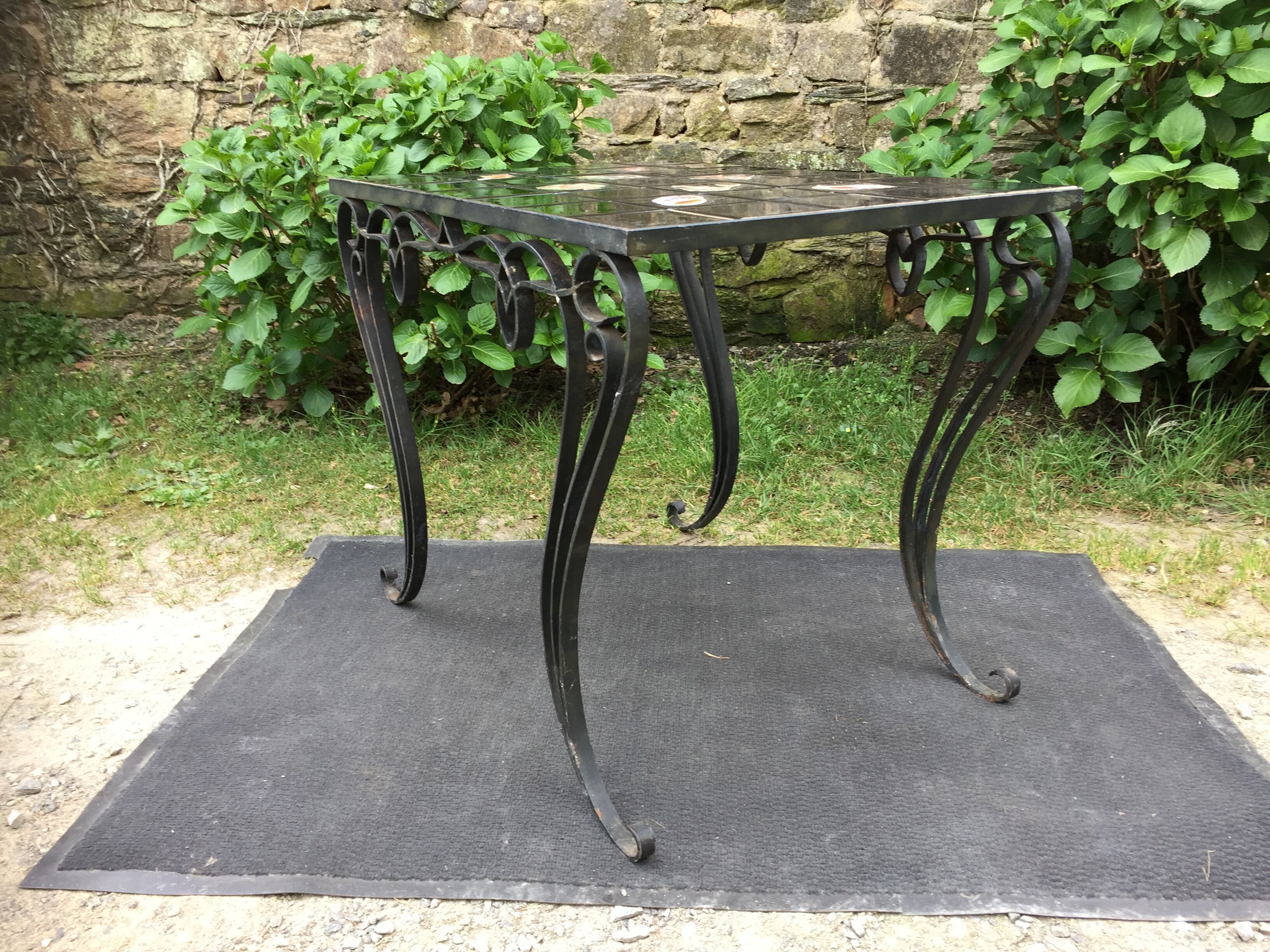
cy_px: 476
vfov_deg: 48.2
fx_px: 1064
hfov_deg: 61.7
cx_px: 635
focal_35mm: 29
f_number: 2.2
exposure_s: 1/100
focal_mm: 4.15
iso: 40
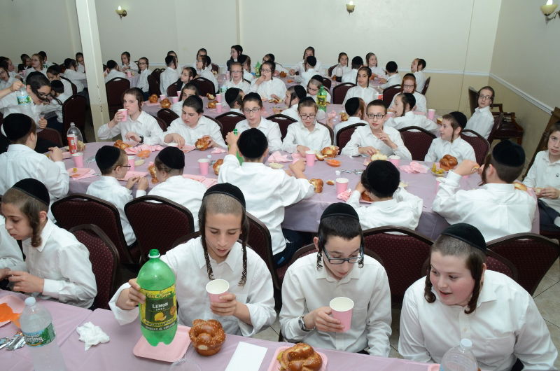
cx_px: 280
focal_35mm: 27
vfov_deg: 47.7
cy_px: 186
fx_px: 419
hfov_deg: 67.5
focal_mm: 18
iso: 800
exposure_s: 1/250
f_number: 10
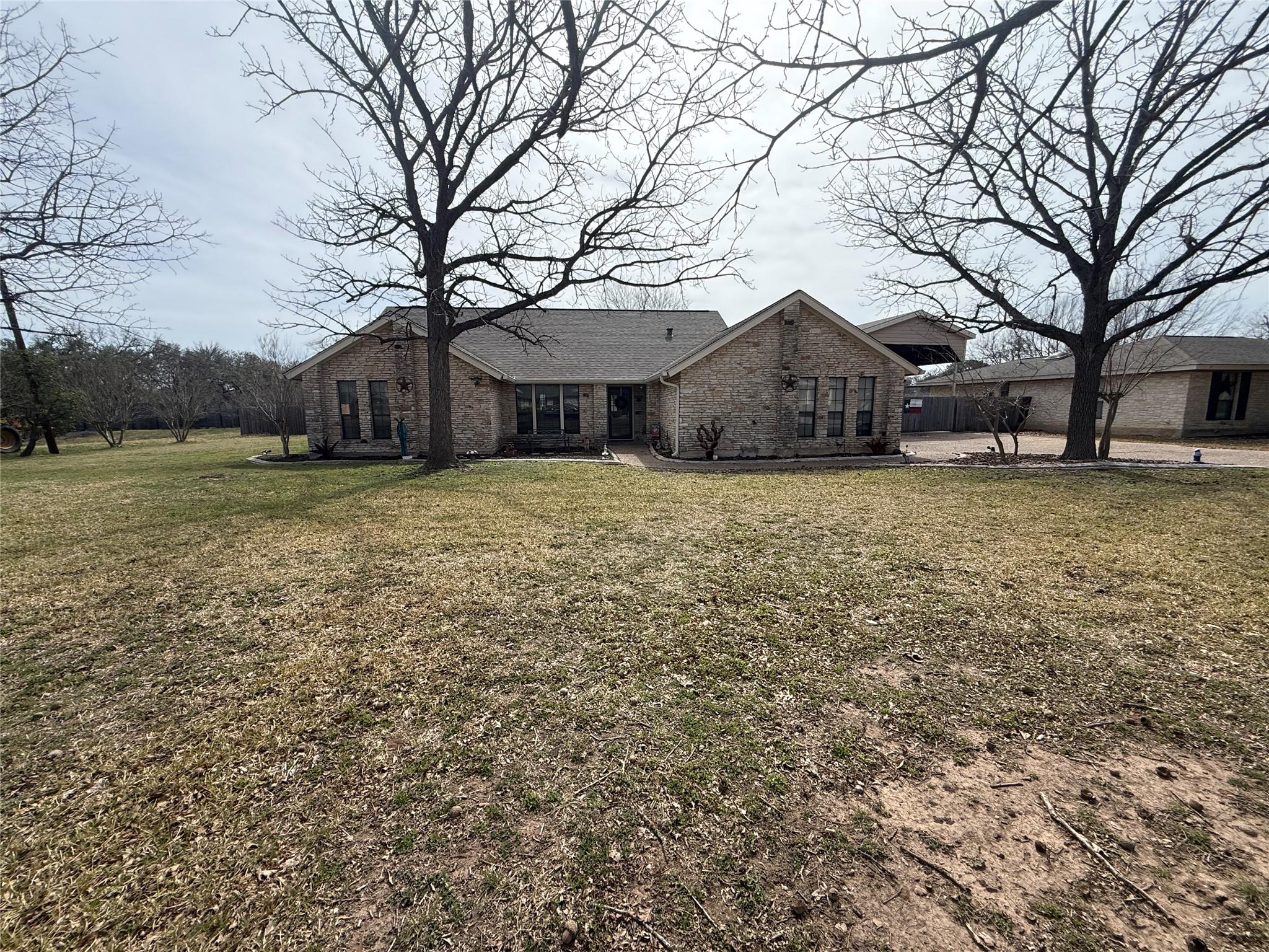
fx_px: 513
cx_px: 634
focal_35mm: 14
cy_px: 476
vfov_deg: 85.7
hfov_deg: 102.1
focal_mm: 2.22
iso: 64
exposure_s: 1/1795
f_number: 2.2
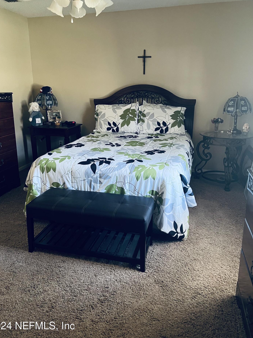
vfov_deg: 63.4
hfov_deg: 49.7
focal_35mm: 28
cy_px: 160
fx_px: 273
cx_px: 117
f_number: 1.5
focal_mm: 5.7
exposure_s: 1/47
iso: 500
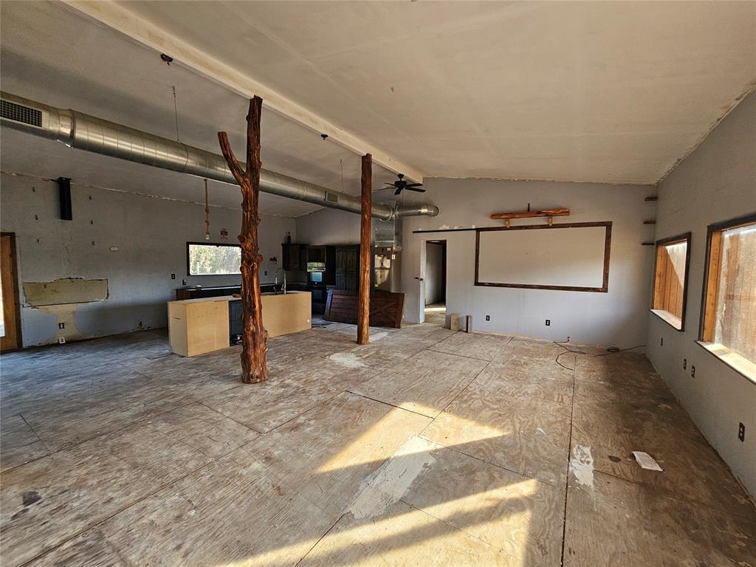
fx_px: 284
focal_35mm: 13
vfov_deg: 89.9
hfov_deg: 106.2
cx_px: 378
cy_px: 284
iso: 100
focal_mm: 2.2
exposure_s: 1/60
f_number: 2.2
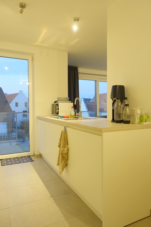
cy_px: 114
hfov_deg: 53.1
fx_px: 151
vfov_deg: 73.7
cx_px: 76
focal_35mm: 24
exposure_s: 1/30
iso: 250
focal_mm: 8.8
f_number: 1.8
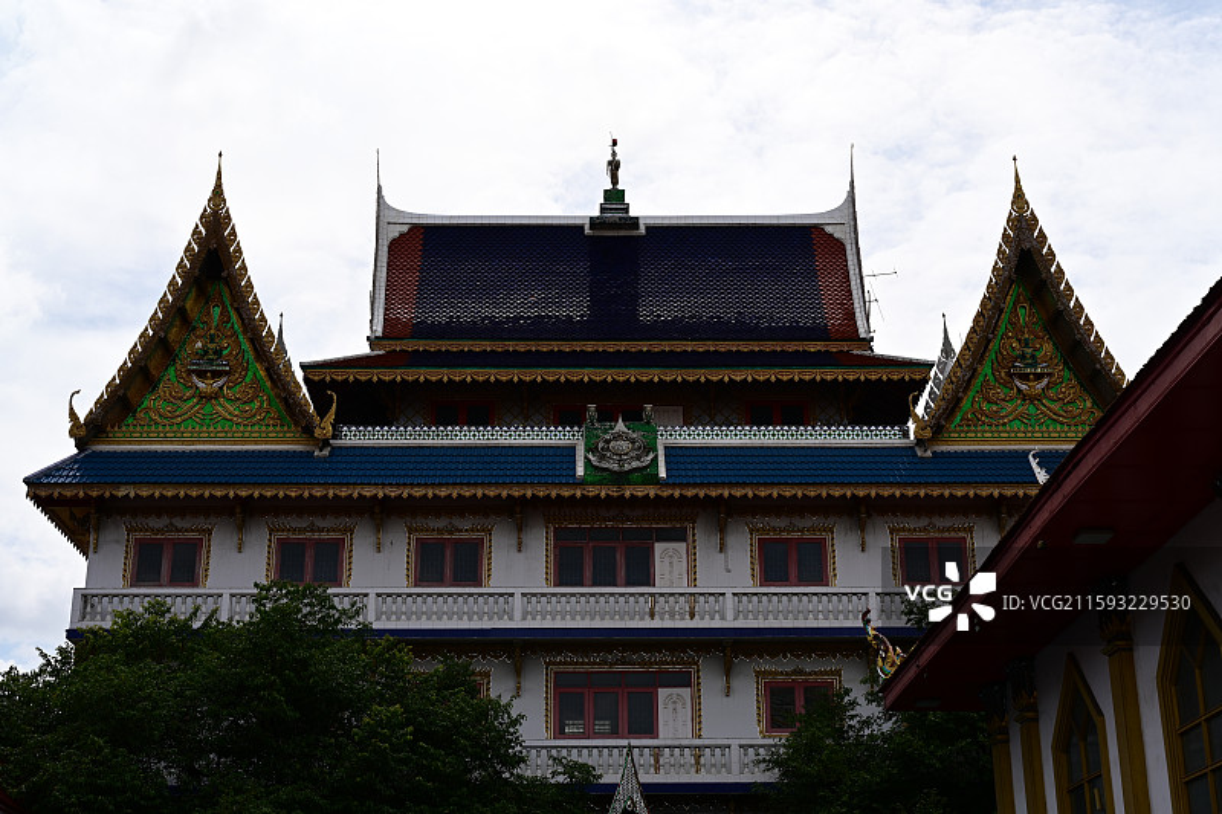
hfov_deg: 41.1
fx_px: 1629
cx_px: 611
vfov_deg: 28.1
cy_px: 407
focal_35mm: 48
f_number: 8
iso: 200
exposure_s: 1/1000
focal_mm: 48
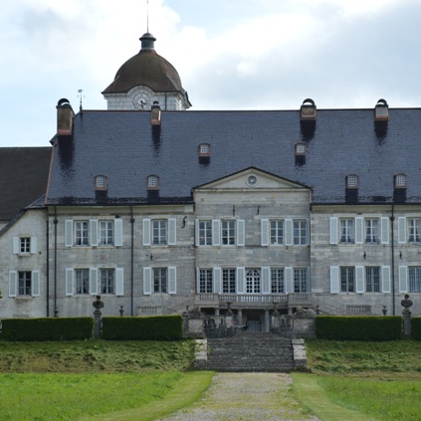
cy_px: 211
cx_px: 204
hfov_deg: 12.1
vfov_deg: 12.1
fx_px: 1990
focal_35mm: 145
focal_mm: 75
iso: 100
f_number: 7.1
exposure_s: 1/200
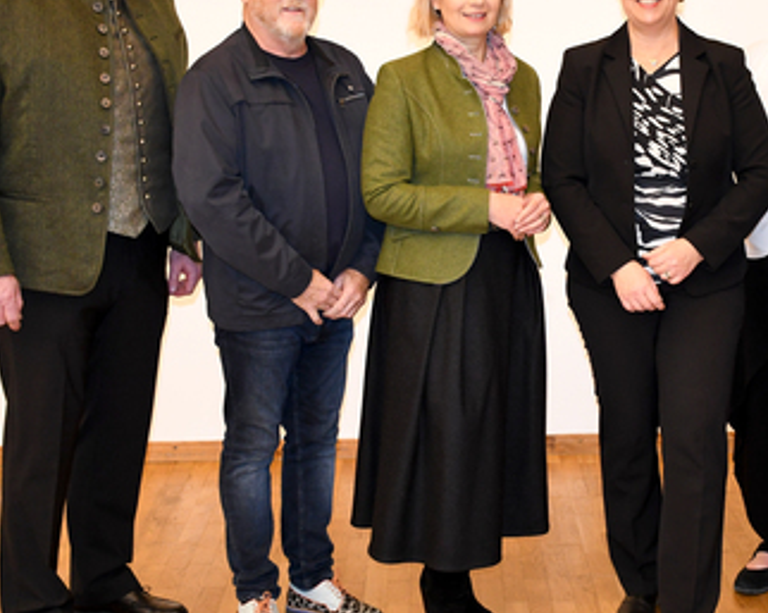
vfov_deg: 21.8
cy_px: 231
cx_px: 608
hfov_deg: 26.7
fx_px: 1590
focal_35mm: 70
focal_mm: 27
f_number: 4
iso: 1600
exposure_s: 1/250
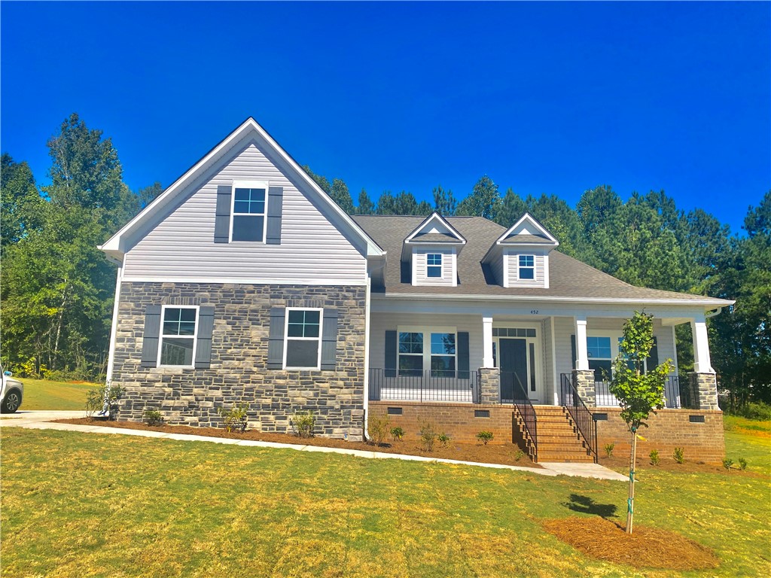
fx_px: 579
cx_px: 386
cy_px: 289
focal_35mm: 26
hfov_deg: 67.3
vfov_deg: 53.1
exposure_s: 1/3731
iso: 32
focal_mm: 4.25
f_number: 1.8
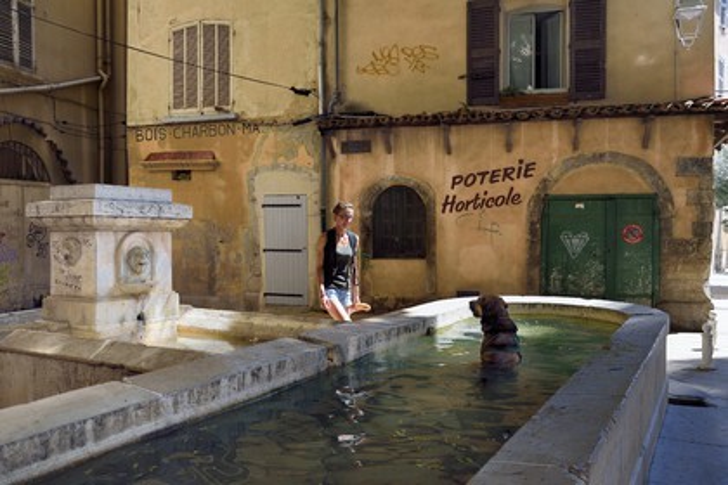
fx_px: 647
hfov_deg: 58.7
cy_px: 242
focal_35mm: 32
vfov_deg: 41.1
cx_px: 364
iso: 400
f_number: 13
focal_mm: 32
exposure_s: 1/160
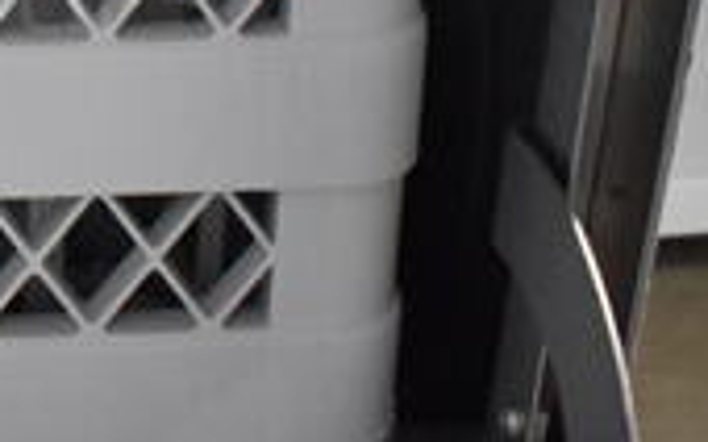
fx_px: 1909
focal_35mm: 99
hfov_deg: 19.0
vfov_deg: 12.7
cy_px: -171
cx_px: -279
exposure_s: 1/125
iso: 5600
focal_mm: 18
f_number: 3.5
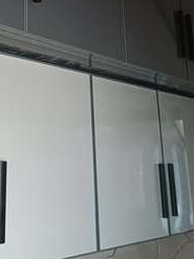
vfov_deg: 34.5
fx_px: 404
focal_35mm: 54
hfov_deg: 26.5
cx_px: 40
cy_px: 54
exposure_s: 1/50
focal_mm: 4.7
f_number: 1.7
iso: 800
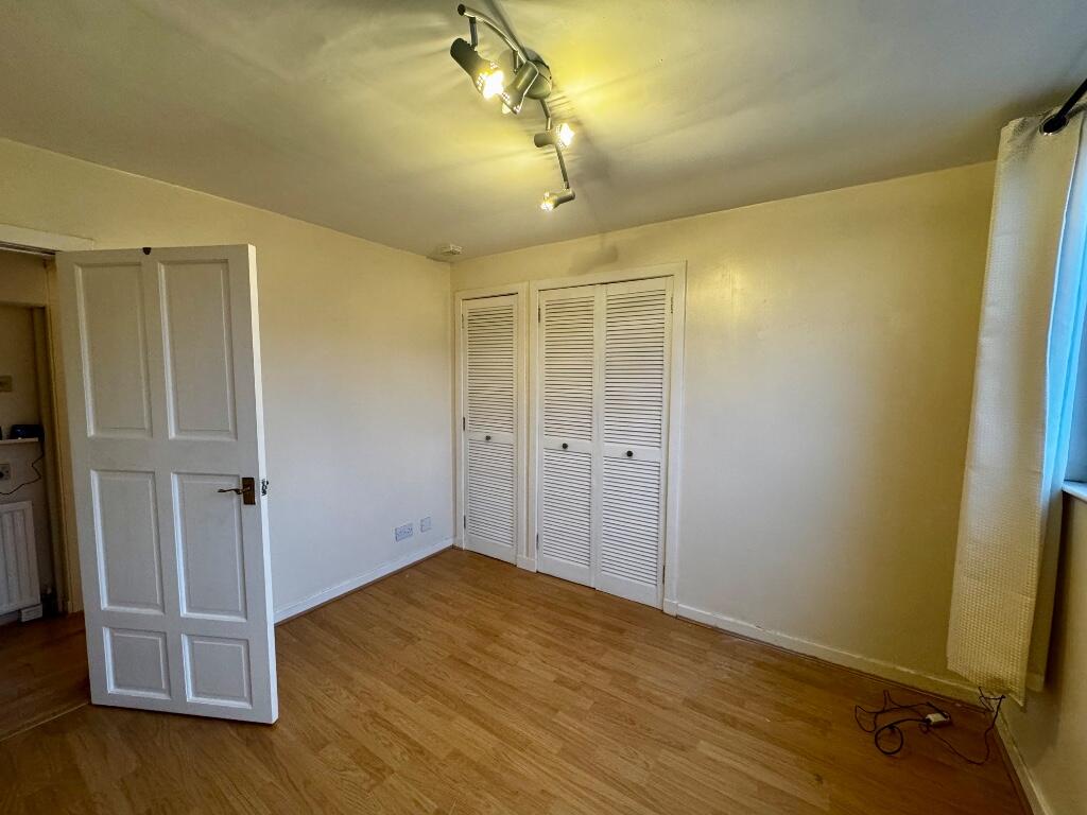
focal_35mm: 14
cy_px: 408
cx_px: 544
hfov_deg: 102.1
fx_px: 440
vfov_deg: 85.7
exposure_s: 1/50
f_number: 2.2
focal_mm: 2.22
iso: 250
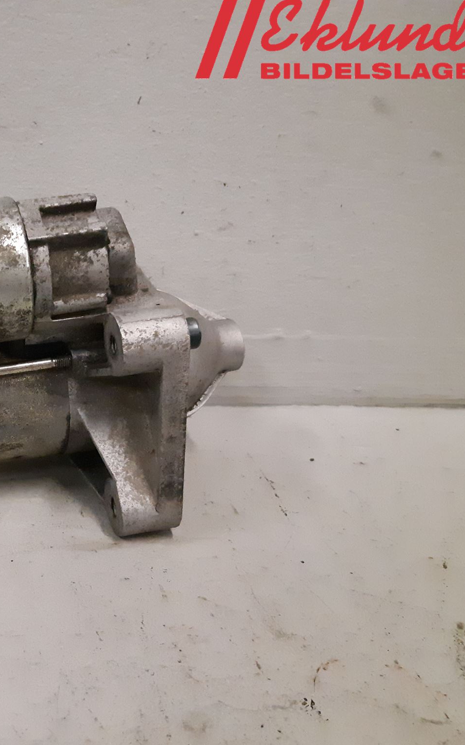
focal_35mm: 37
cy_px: 371
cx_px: -5
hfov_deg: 31.7
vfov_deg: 52.8
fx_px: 750
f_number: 1.7
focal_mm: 3.93
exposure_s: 1/259
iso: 800
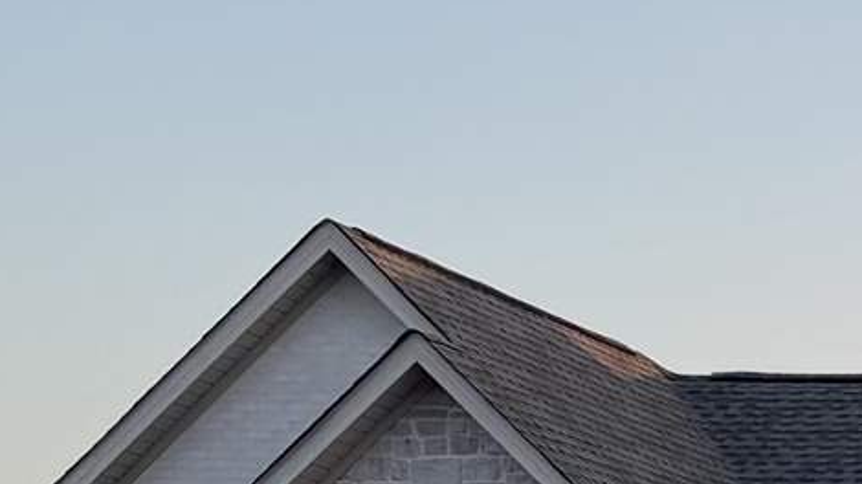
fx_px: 3907
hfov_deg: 11.1
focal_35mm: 171
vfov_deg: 6.9
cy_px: 842
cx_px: 1871
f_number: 1.78
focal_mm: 6.76
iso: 80
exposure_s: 1/1139
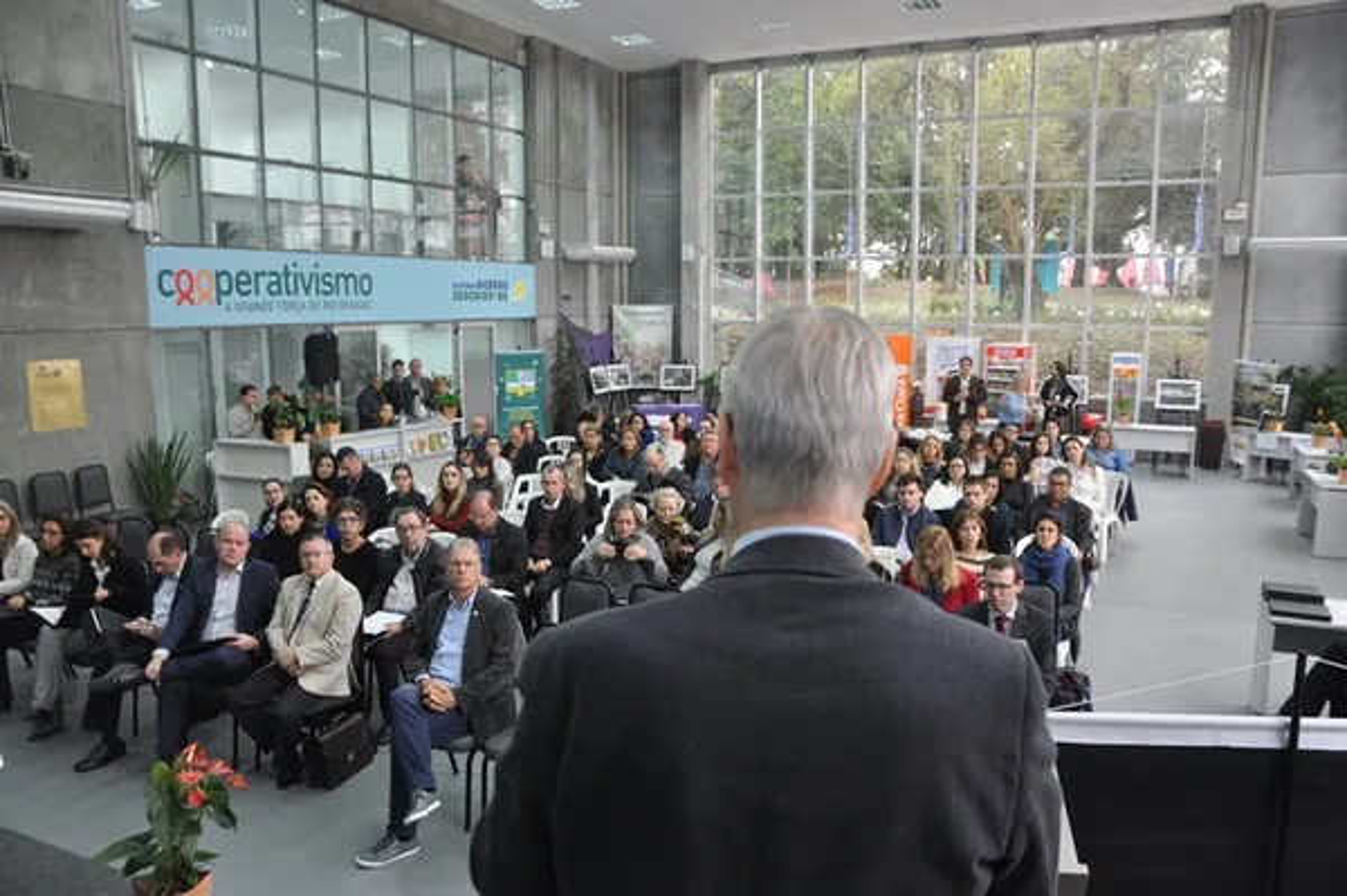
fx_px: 1009
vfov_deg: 47.9
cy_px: 448
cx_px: 674
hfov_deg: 67.4
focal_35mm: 27
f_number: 4
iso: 400
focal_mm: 18
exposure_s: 1/30
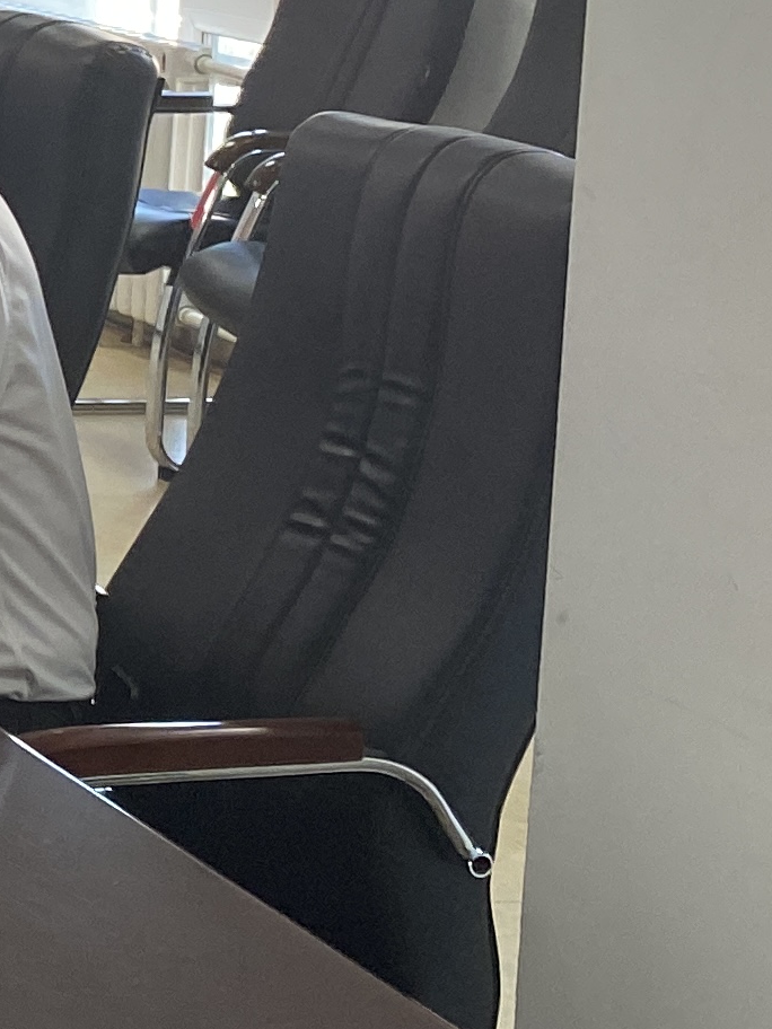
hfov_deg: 10.0
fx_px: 3420
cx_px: -1476
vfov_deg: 16.7
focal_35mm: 115
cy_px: -47
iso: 125
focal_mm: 4.25
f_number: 1.8
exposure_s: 1/100
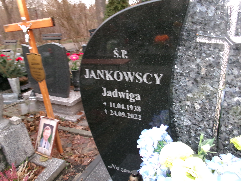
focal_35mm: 28
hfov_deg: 63.4
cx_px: 120
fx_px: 195
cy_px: 90
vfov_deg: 49.7
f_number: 3.9
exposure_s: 1/34
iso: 320
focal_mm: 5.1
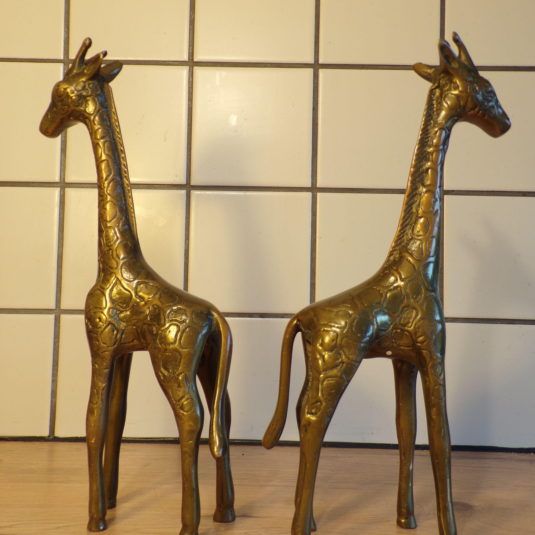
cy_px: 247
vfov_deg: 48.4
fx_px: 595
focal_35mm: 34
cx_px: 275
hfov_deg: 48.4
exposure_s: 1/38
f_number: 3.1
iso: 100
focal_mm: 5
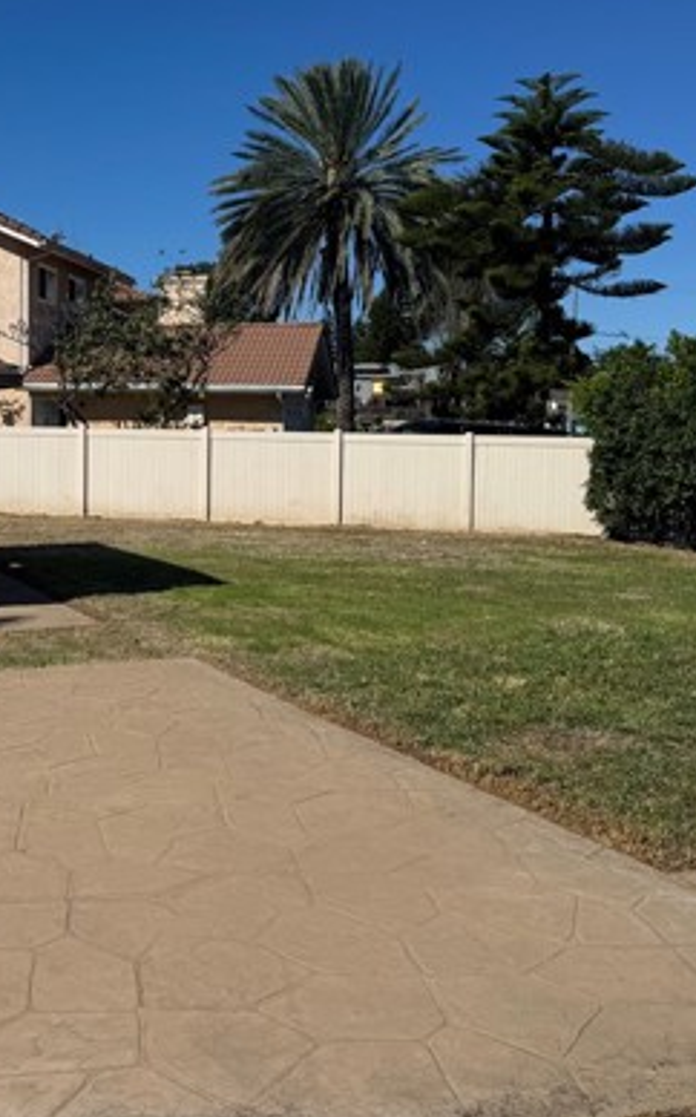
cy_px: 481
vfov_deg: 47.1
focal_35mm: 42
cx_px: 144
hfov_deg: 29.8
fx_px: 1277
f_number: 1.78
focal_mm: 6.76
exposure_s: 1/9009
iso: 80
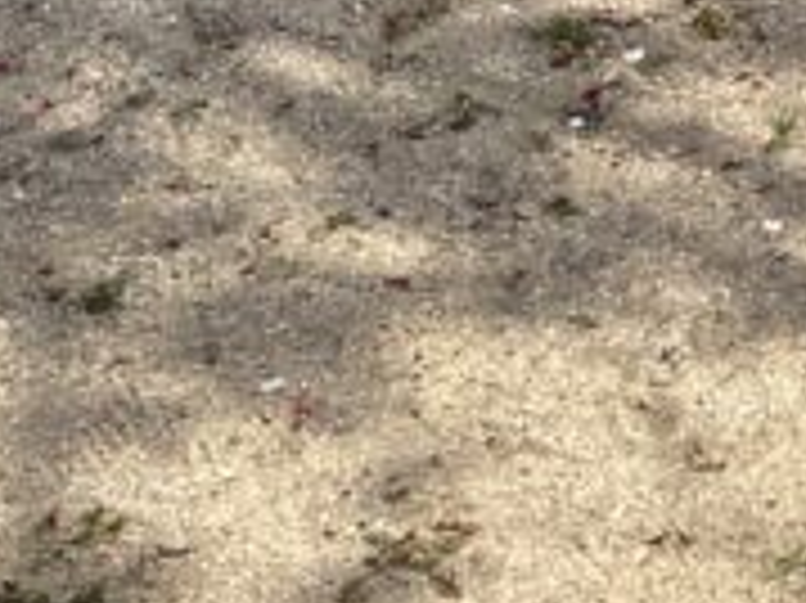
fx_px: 3095
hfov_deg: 12.6
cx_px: 1707
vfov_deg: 10.8
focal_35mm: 133
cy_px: -230
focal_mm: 3.3
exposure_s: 1/840
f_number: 2.4
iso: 25
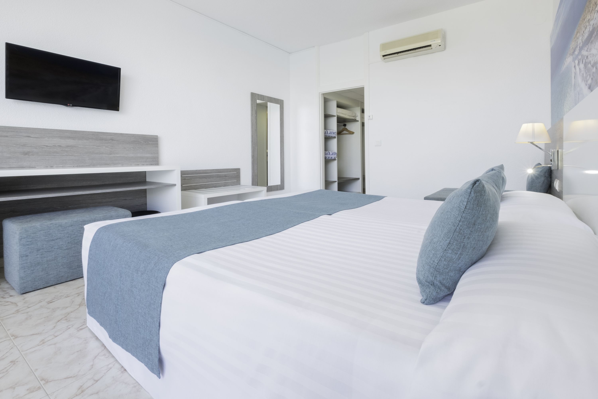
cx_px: 299
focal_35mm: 15
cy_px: 200
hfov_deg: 100.4
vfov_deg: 77.3
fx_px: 249
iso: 800
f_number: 16
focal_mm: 10
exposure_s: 1/6
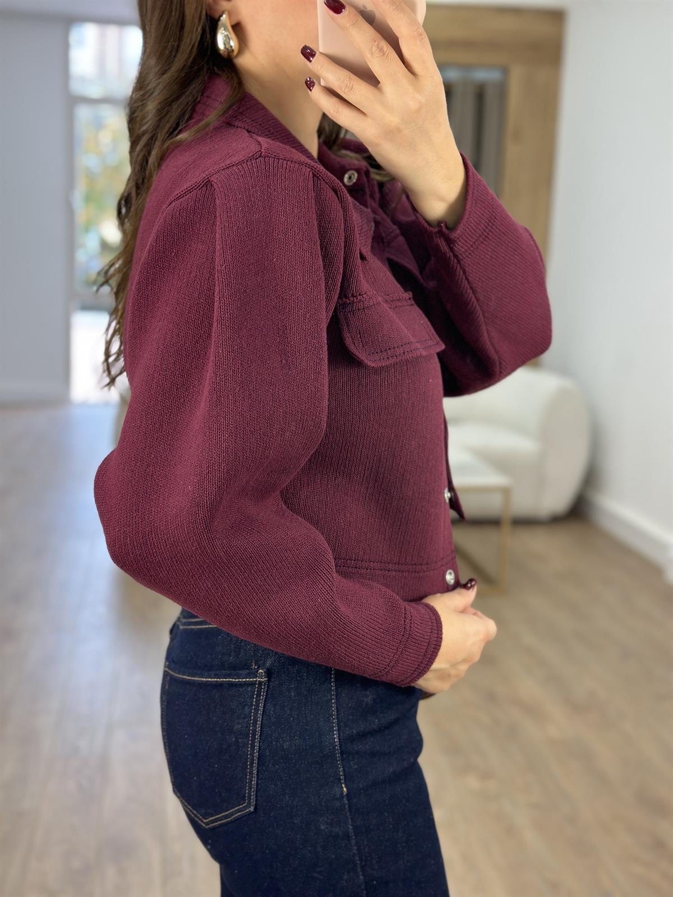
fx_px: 1244
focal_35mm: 48
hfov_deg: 30.3
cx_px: 336
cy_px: 448
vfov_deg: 39.7
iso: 125
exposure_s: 1/100
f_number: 1.78
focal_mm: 6.86
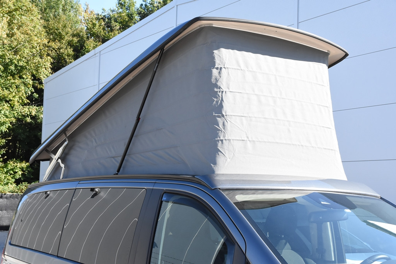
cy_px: 132
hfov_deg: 35.0
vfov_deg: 23.8
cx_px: 198
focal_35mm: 57
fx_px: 627
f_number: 13
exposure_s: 1/640
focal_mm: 38
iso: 1600
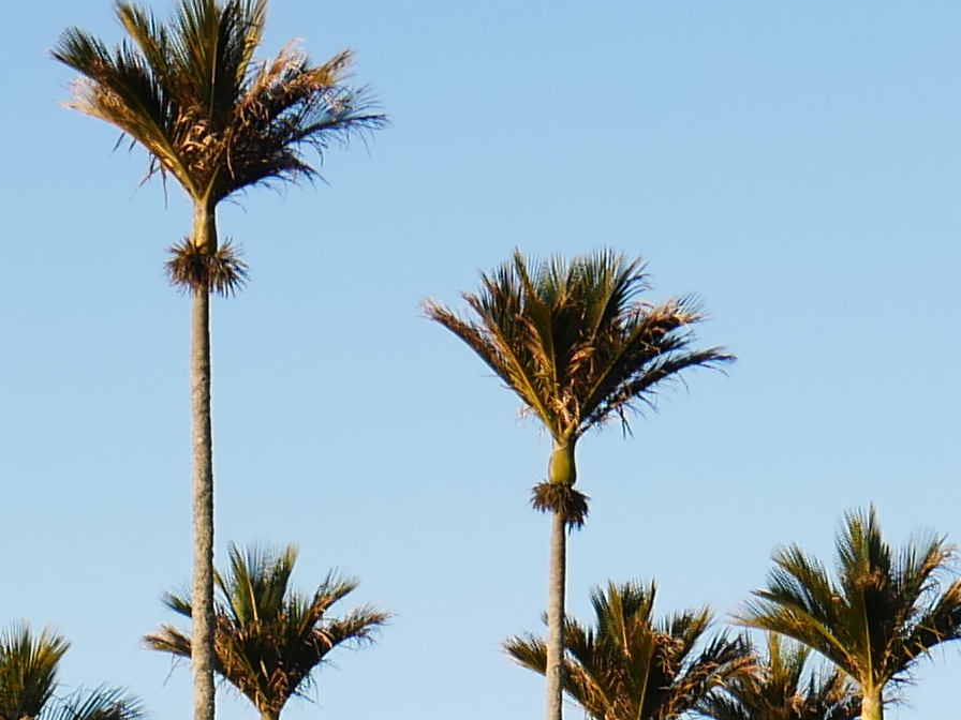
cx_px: 369
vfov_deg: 6.9
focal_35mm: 205
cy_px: 1539
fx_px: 5691
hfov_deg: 9.6
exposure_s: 1/200
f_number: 6.3
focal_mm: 20
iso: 200
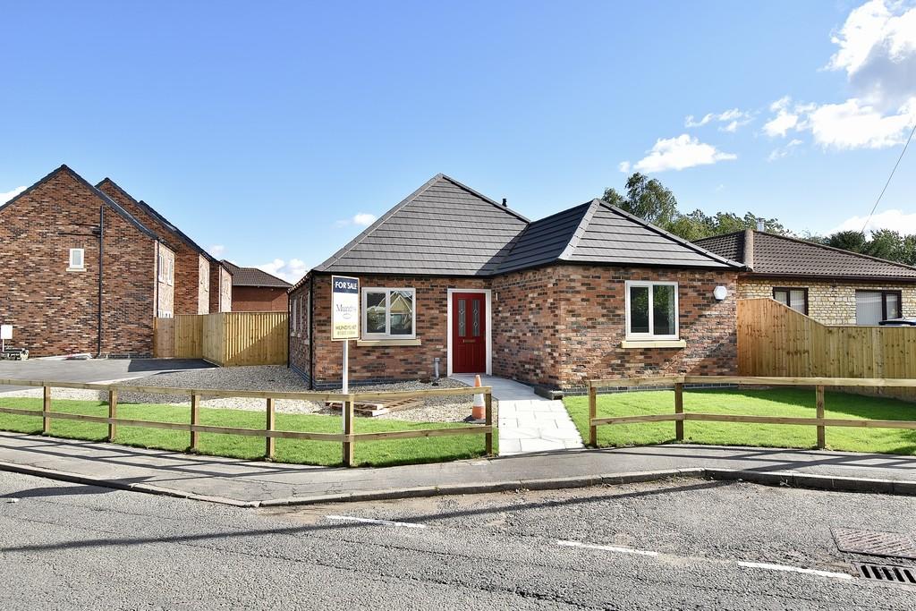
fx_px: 611
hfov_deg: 73.7
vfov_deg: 53.1
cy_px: 306
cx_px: 458
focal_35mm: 24
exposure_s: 1/250
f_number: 8
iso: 200
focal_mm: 16
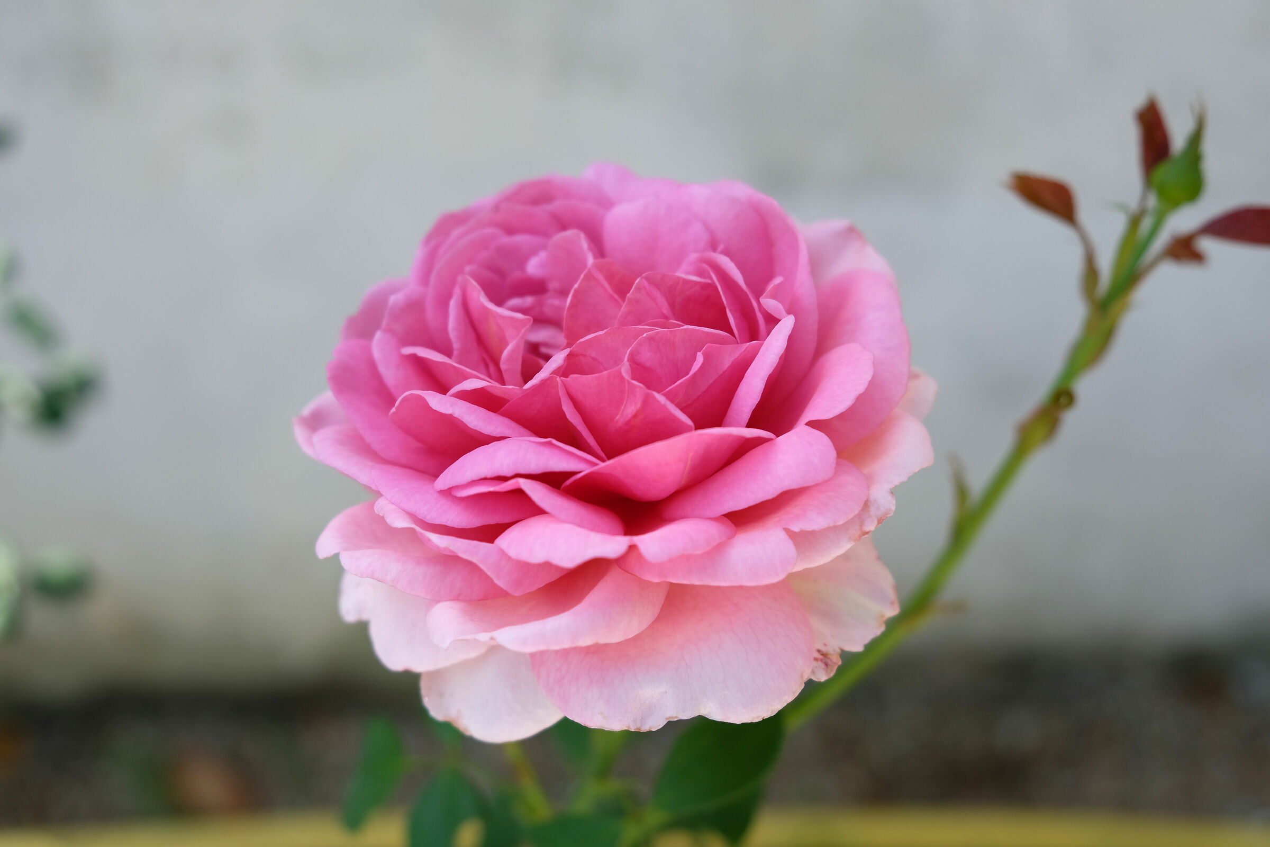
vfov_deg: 33.4
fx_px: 1411
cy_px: 424
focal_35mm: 40
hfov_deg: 48.5
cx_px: 635
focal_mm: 26.5
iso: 100
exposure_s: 1/250
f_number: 3.6
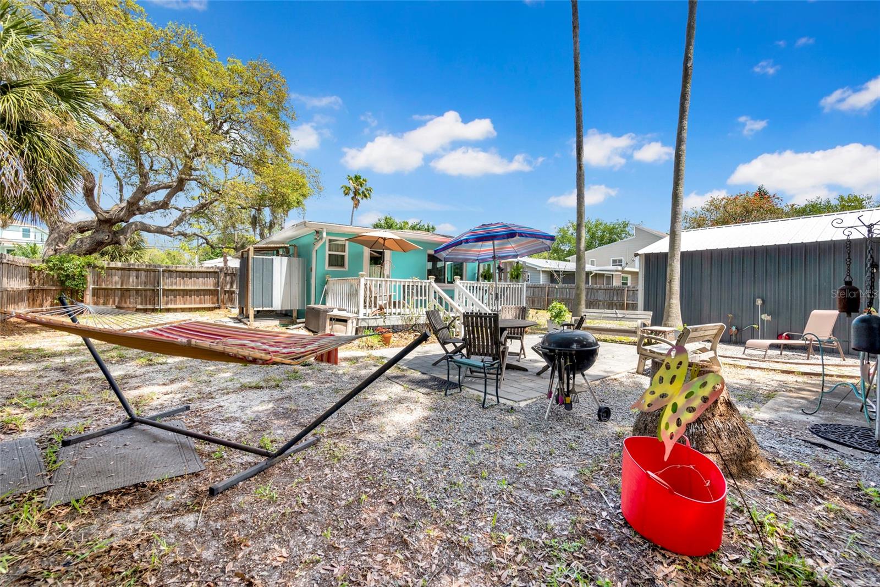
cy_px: 294
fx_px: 342
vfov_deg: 81.2
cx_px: 440
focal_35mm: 14
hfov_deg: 104.2
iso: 250
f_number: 6.3
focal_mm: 14
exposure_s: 1/500
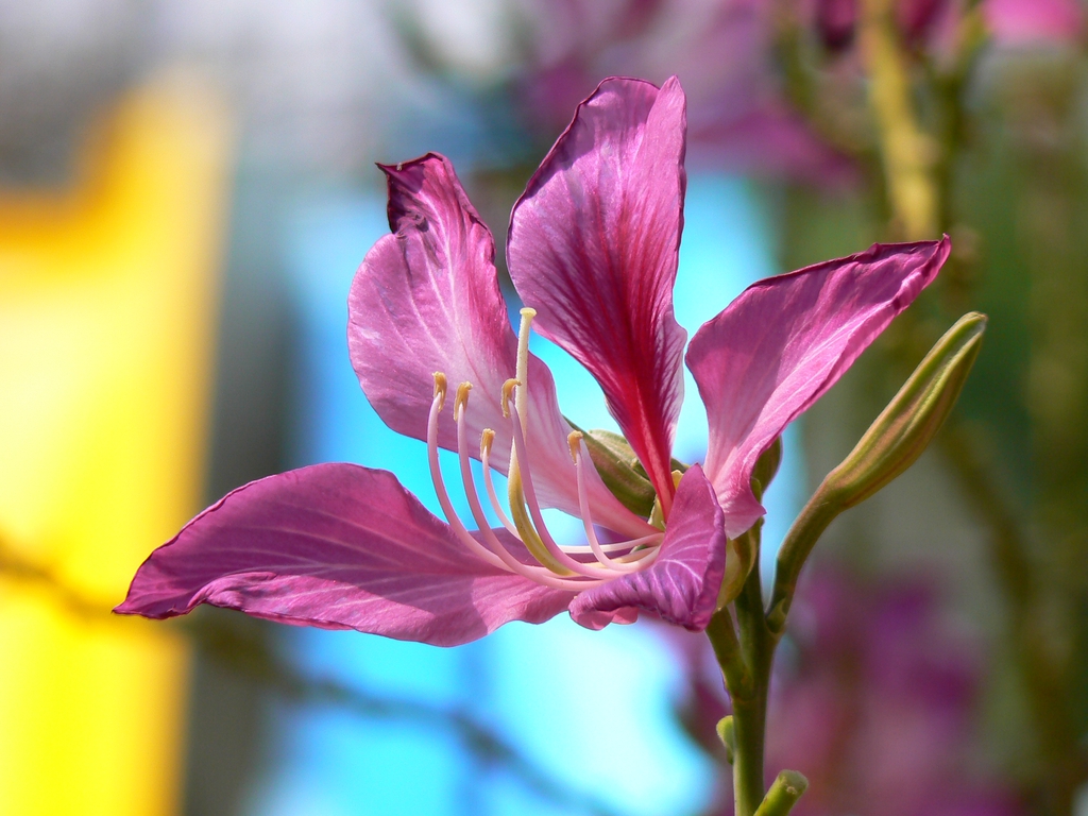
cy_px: 408
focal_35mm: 432
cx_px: 544
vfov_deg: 3.4
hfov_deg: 4.6
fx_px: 13578
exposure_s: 1/400
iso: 80
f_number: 5.6
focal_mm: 72
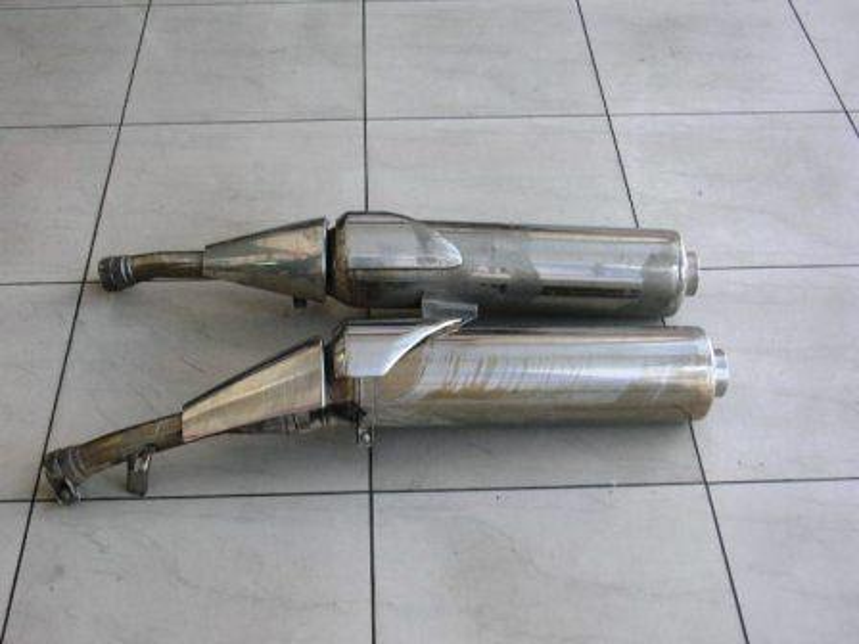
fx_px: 1340
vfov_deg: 27.0
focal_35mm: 54
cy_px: 322
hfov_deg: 35.5
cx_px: 430
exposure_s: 1/32.3
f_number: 3.4
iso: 50
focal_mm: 9.1
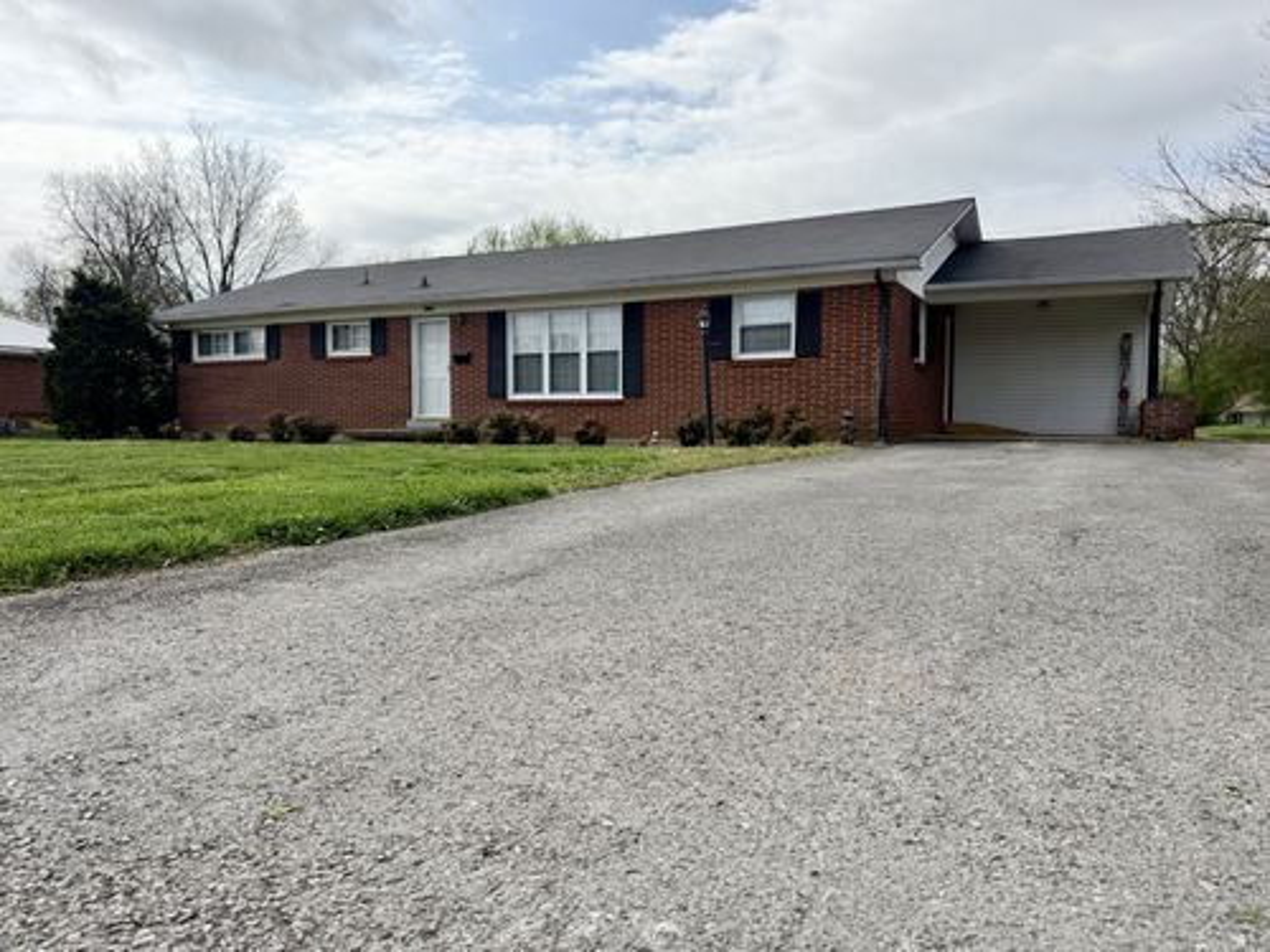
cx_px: 635
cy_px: 476
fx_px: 881
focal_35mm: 24
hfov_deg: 71.6
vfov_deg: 56.8
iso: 100
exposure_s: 1/8130
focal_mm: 6.76
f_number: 1.78
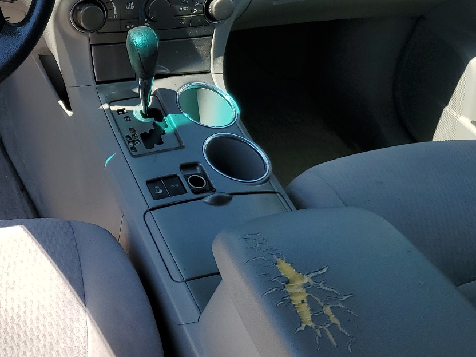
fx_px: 688
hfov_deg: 36.7
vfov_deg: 28.9
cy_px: 112
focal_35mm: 50
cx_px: 84
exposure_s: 1/1250
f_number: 1.5
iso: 50
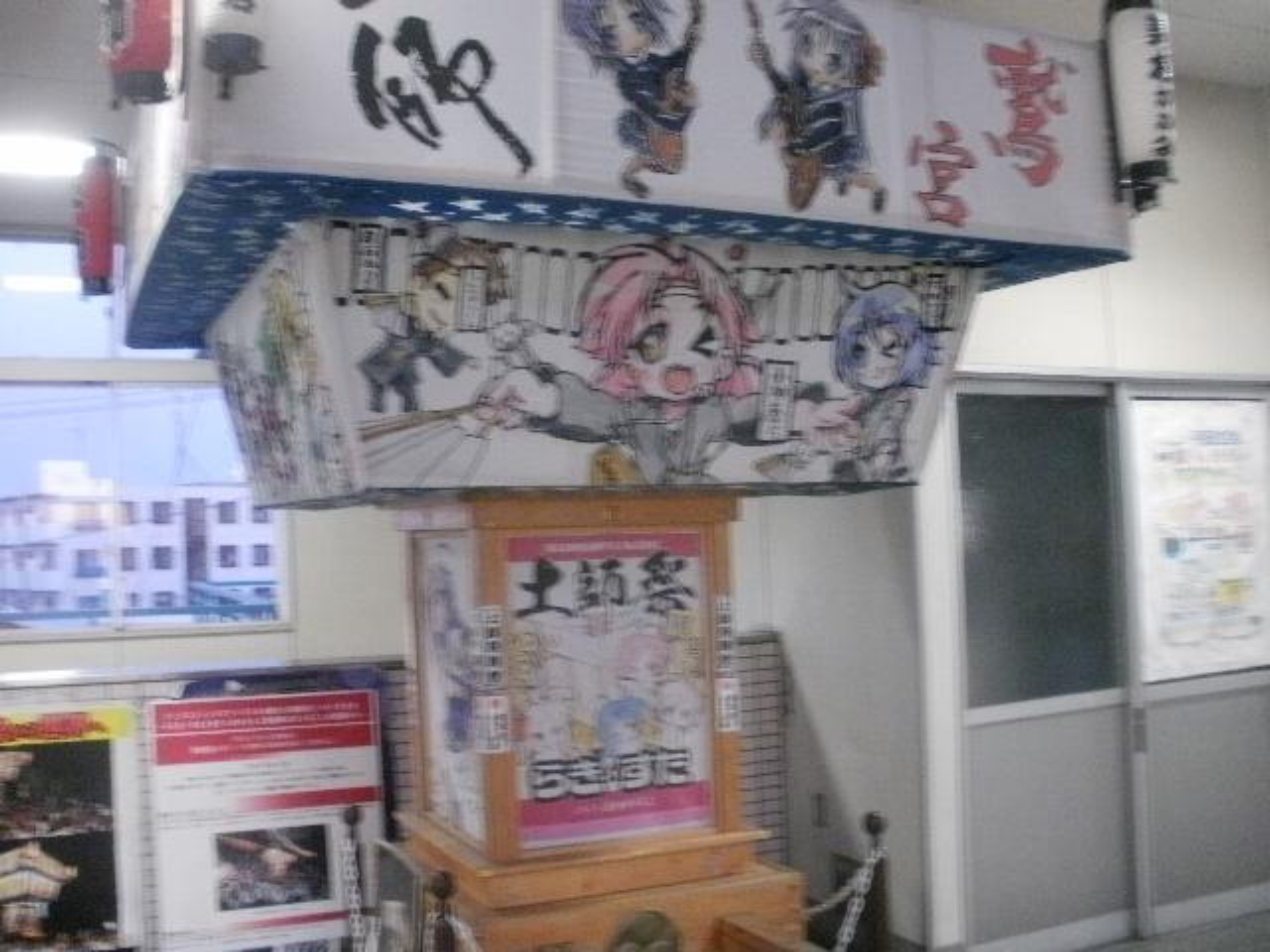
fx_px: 1321
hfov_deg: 51.4
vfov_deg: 39.7
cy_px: 476
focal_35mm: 36
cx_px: 635
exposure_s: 1/15
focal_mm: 6.3
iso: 400
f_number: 3.5
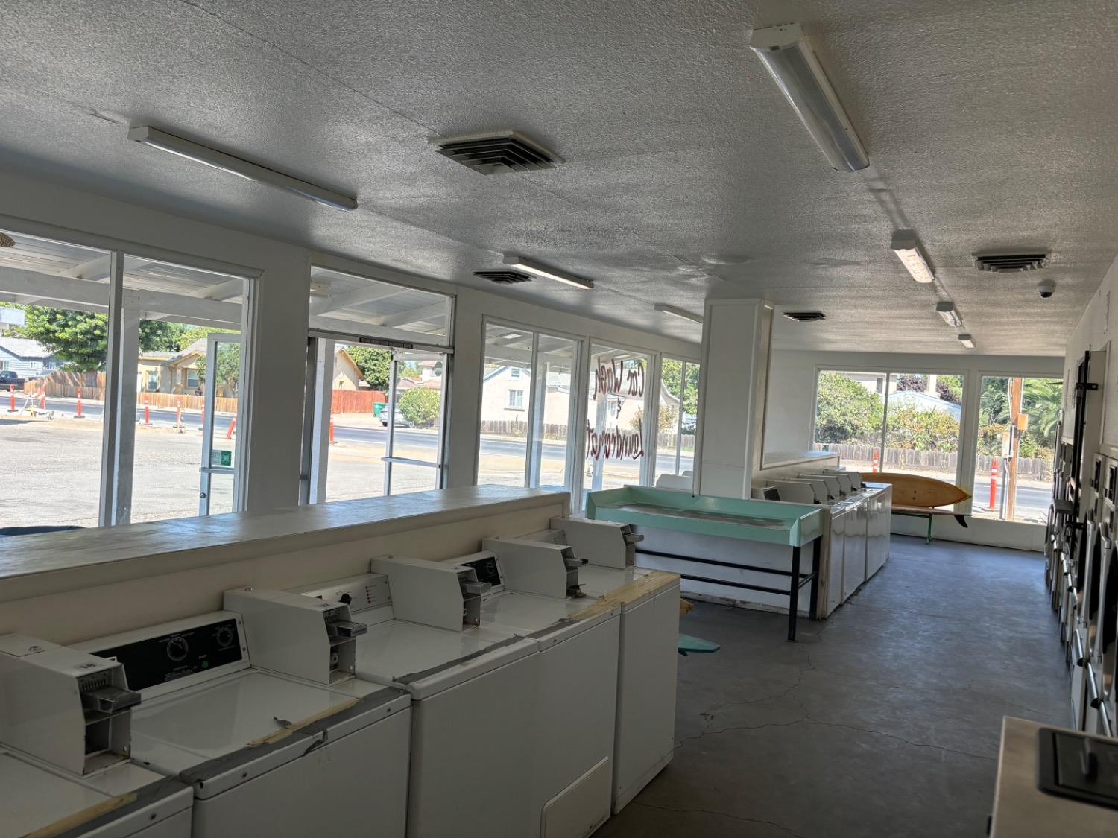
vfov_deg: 53.1
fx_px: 840
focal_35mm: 26
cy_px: 419
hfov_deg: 67.3
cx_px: 559
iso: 50
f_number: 1.6
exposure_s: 1/510
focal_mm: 5.96
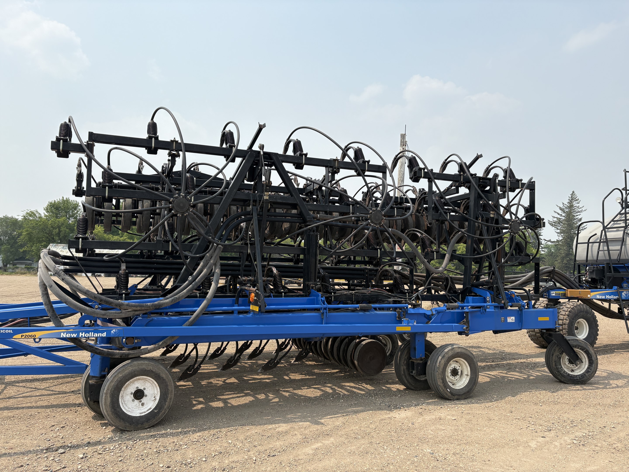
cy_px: 236
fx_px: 472
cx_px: 314
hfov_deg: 67.3
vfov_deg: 53.1
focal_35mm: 26
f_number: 1.6
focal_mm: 5.96
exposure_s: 1/3831
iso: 50
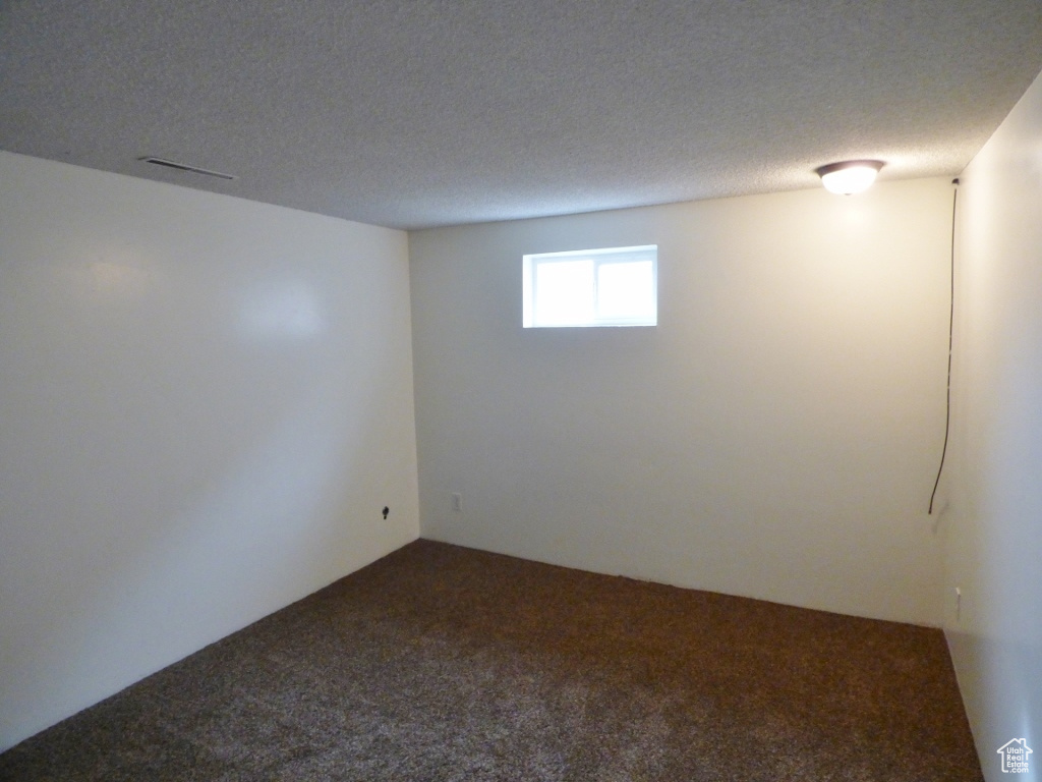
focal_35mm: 20
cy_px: 391
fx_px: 602
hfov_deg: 81.7
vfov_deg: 66.0
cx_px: 521
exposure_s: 1/20
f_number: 5
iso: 400
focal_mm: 3.58
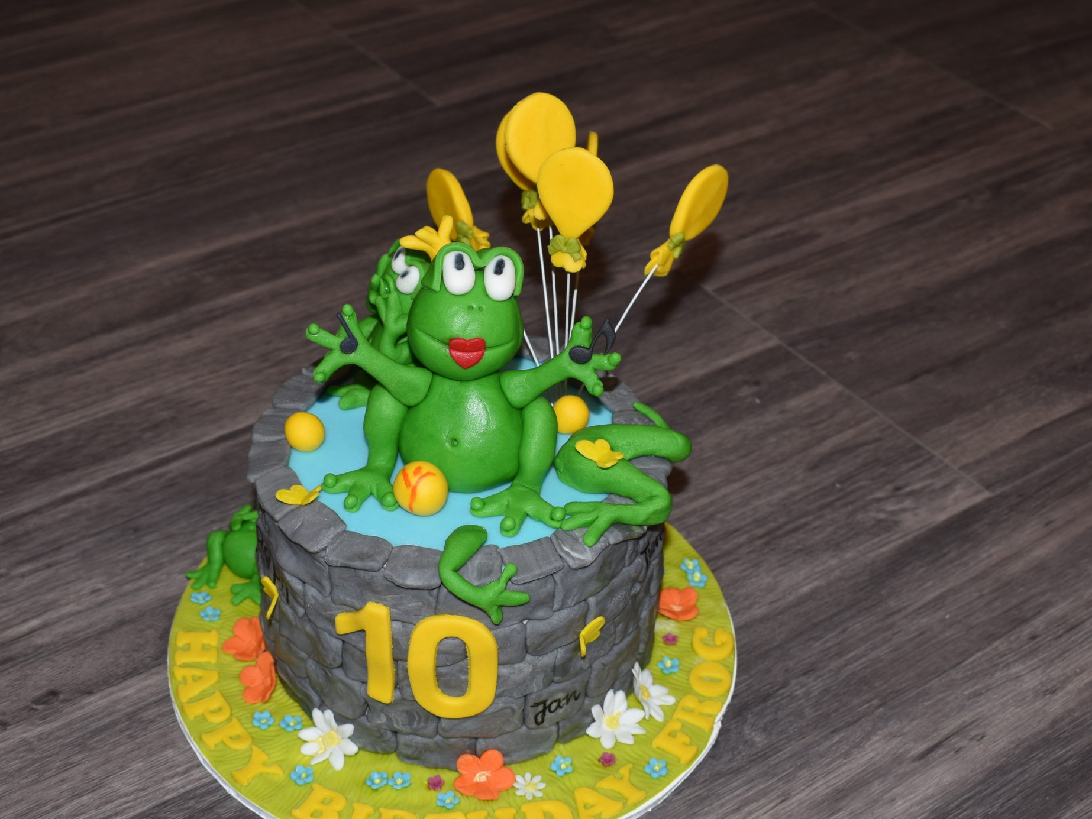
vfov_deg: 28.0
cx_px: 538
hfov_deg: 36.8
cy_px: 437
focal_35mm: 52
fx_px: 1641
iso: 200
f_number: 5.6
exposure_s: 1/125
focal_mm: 26
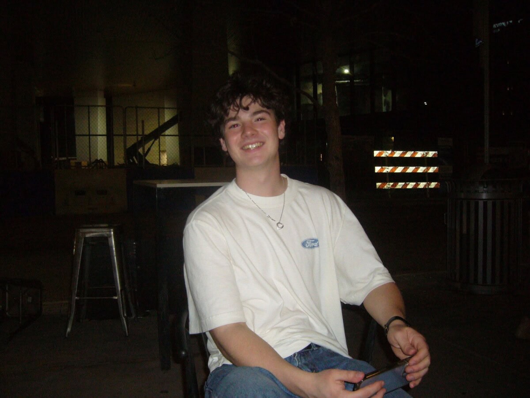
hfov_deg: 52.6
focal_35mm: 35
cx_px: 265
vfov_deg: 40.7
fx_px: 536
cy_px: 199
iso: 200
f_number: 2.8
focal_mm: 5.8
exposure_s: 1/30
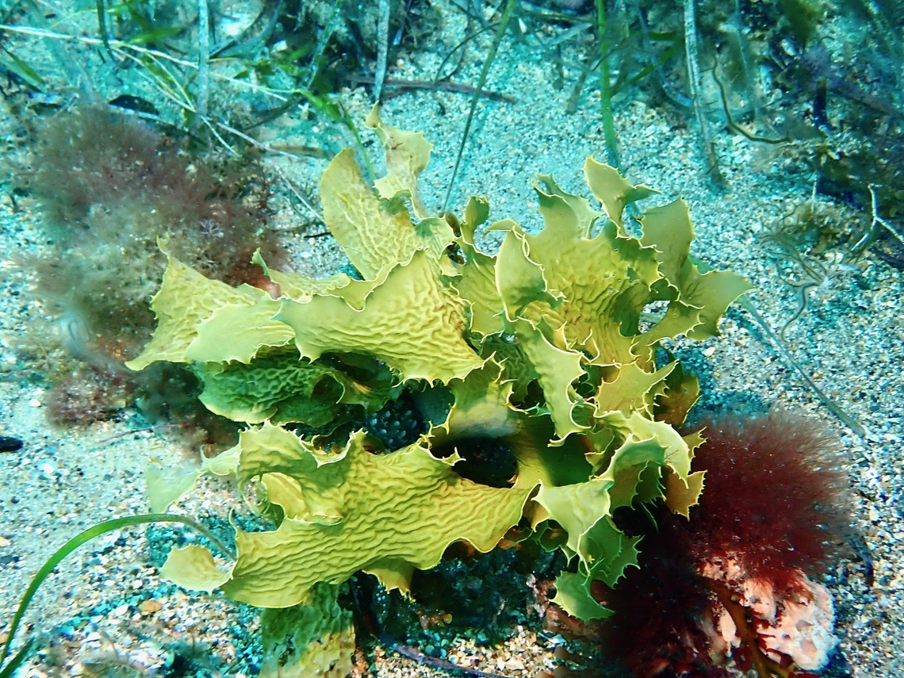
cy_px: 339
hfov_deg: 60.0
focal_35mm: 30
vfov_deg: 46.8
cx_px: 452
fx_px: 783
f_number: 3.2
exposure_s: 1/125
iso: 160
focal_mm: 5.4
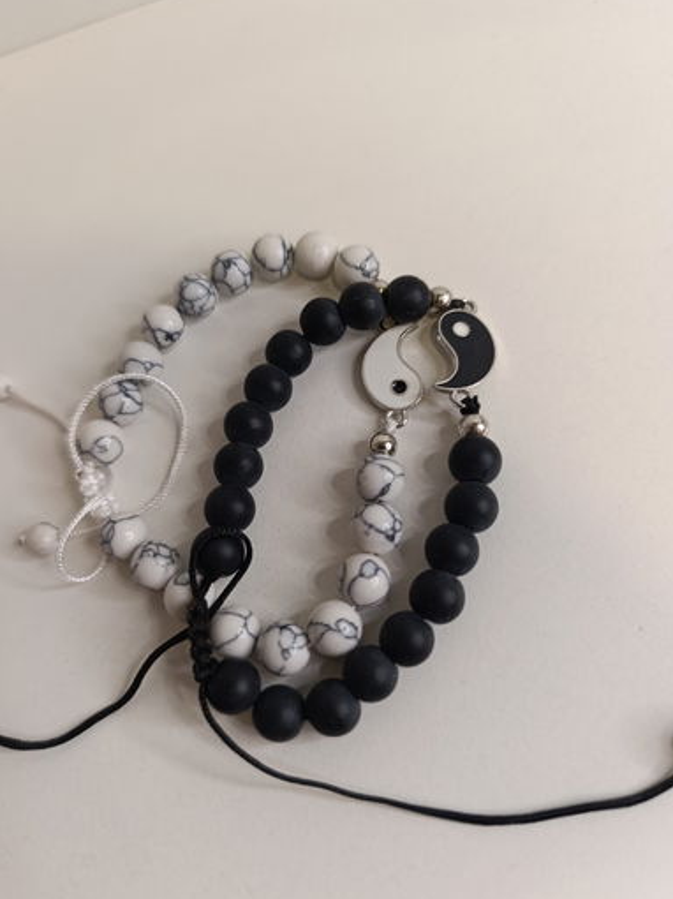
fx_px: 623
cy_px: 443
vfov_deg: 71.6
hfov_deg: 56.8
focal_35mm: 24
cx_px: 322
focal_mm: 6.14
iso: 500
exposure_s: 1/100
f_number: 1.6
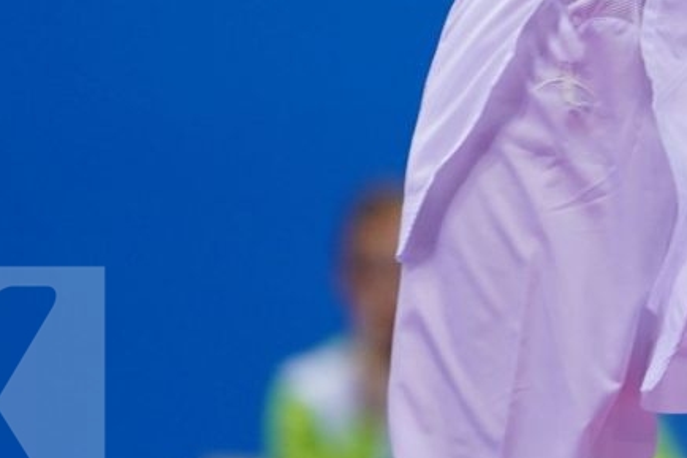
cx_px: 1030
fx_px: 15832
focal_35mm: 830
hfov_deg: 2.5
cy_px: -152
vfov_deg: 1.7
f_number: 2.8
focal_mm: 200
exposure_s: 1/1000
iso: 1250
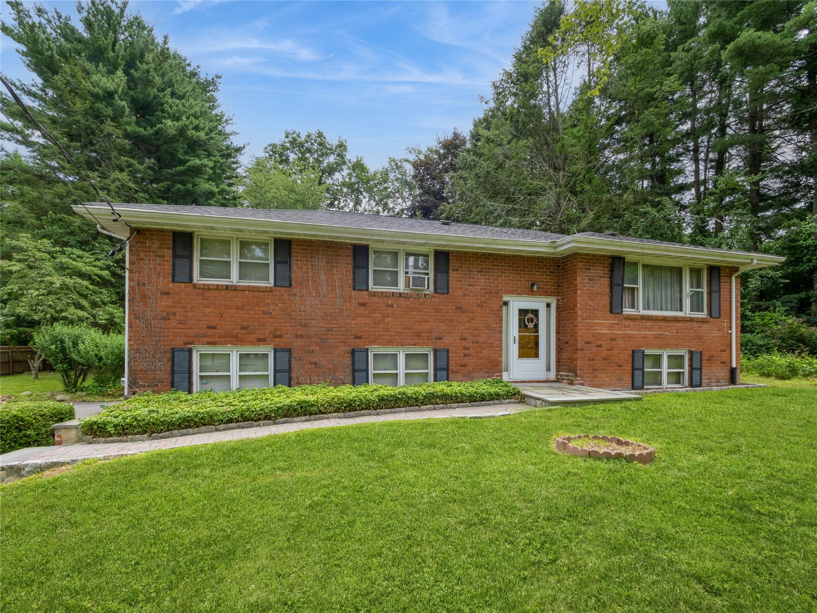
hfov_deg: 102.1
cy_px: 306
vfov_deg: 85.7
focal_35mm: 14
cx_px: 408
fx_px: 330
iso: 200
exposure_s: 1/160
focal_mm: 7
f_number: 8
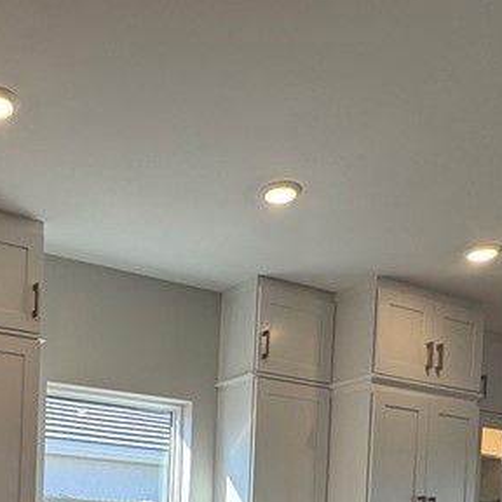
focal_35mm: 44
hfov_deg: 36.5
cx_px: 75
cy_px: 572
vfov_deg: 32.9
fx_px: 722
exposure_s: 1/152
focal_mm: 2.22
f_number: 2.2
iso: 40
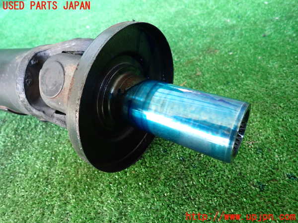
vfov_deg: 54.9
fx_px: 215
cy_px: 112
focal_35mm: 25
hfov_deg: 69.4
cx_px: 149
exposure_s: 1/60
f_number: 2
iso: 500
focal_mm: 4.5
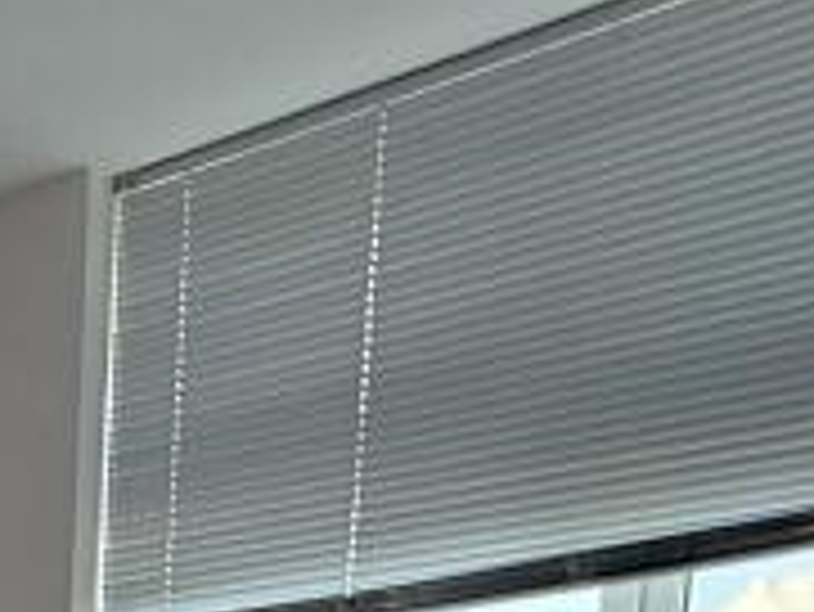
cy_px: 1305
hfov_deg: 23.0
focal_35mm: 79
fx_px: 1859
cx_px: -117
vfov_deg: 14.6
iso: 100
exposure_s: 1/99
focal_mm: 2.22
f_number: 2.2
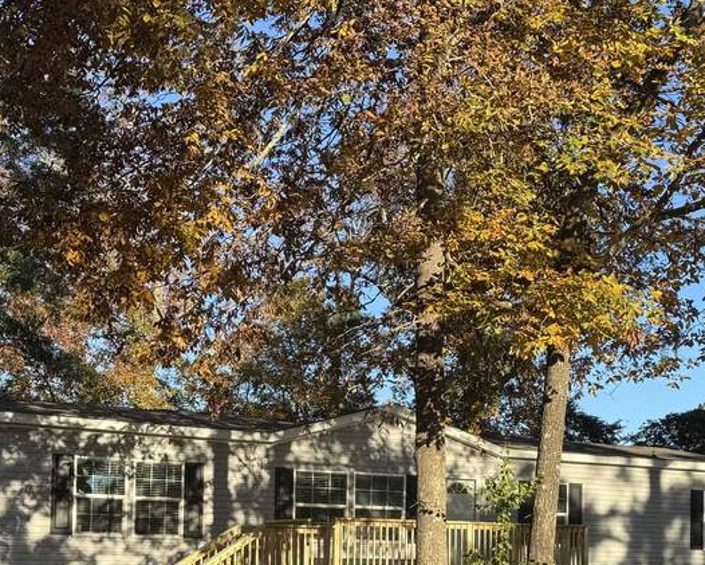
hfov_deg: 33.0
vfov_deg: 25.9
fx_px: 1190
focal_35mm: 57
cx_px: 389
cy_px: 499
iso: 80
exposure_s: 1/1395
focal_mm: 6.76
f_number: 1.78
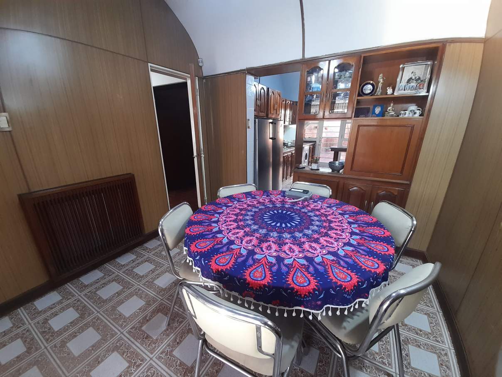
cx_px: 251
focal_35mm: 13
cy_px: 188
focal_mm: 1.42
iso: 250
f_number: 2.2
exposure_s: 1/25
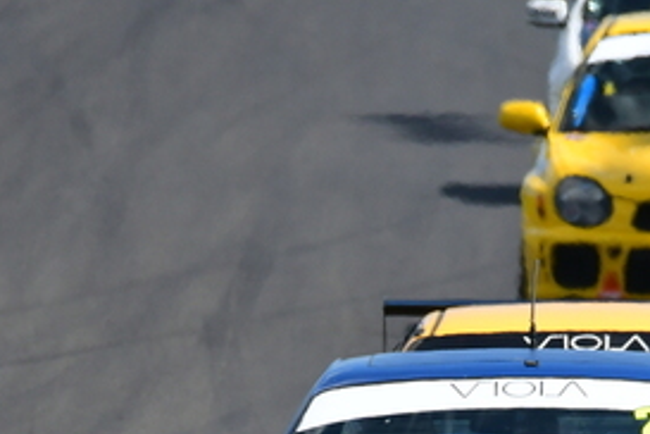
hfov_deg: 0.9
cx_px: 426
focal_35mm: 2195
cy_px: 395
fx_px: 39629
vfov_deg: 0.6
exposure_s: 1/500
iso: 320
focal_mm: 500
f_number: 11
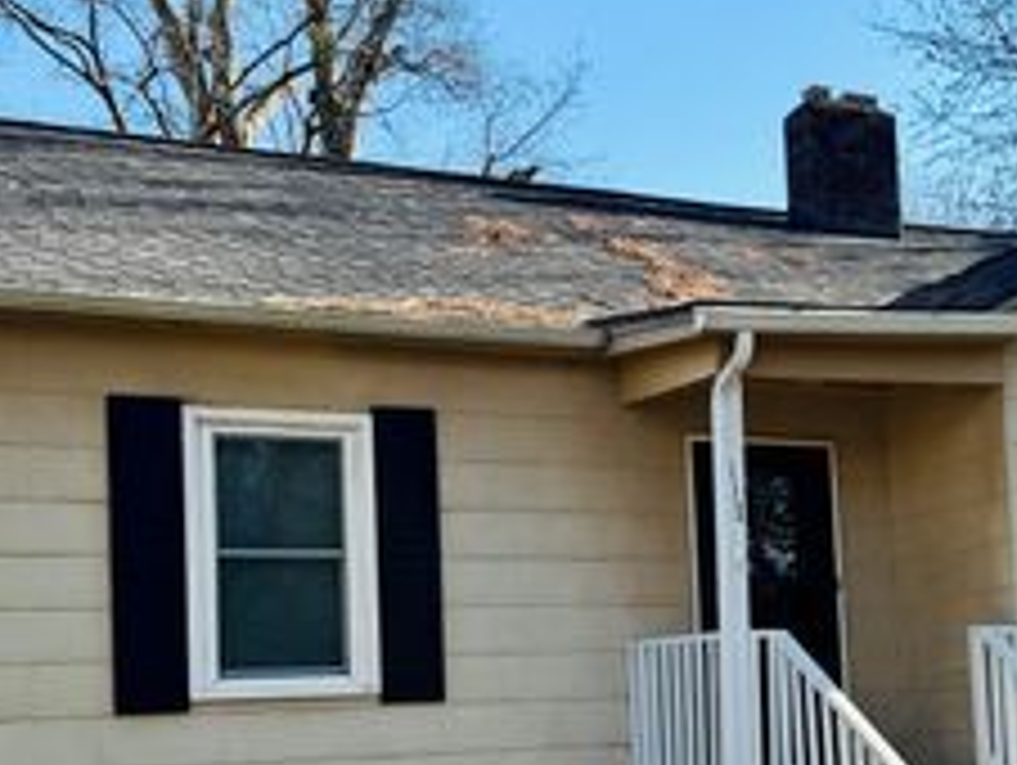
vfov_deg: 27.2
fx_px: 1559
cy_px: 565
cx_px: 760
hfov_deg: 35.4
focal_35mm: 53
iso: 80
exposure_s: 1/1597
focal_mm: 6.76
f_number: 1.78
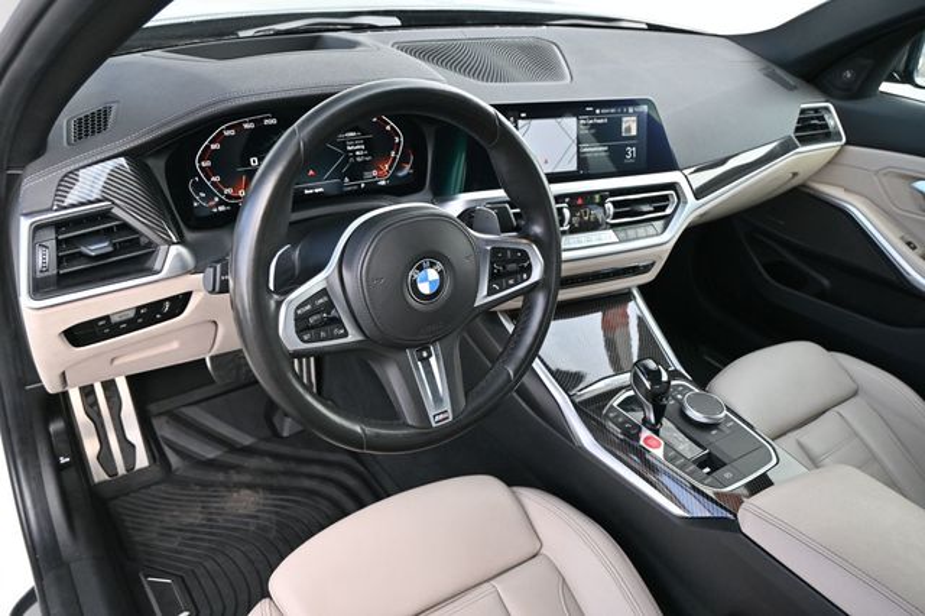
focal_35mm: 28
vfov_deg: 45.6
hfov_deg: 64.6
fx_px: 732
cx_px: 462
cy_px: 308
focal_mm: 19
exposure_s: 1/250
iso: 400
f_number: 4
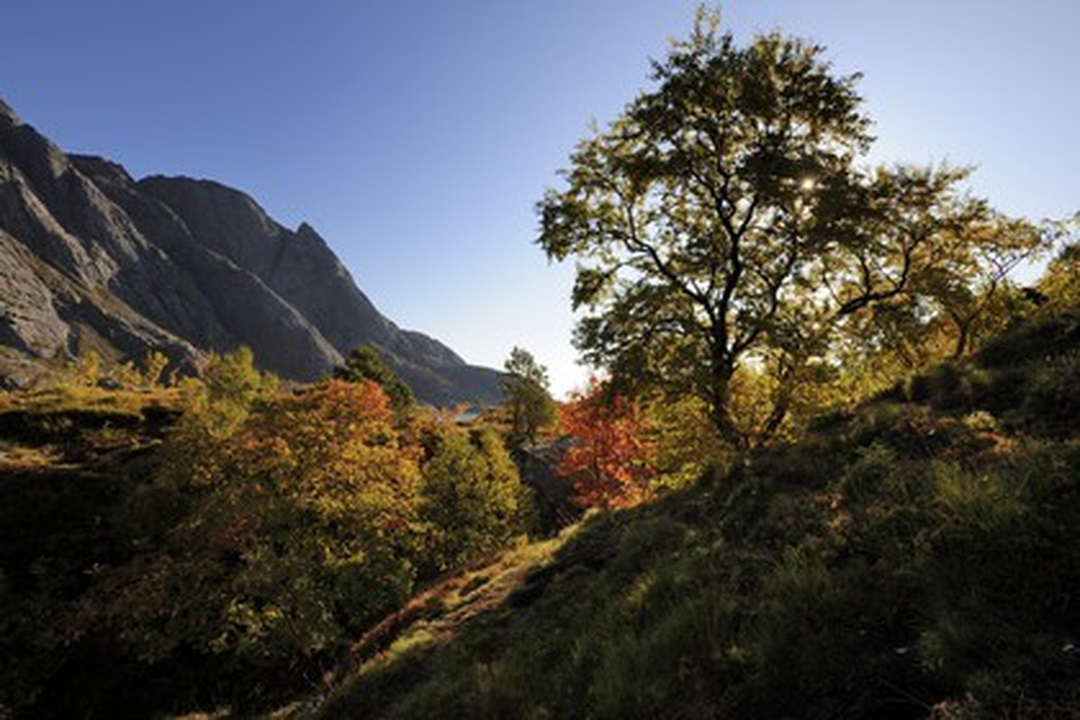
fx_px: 510
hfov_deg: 93.3
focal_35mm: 17
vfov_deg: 70.4
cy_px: 360
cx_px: 540
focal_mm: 17
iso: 200
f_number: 13
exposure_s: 1/160
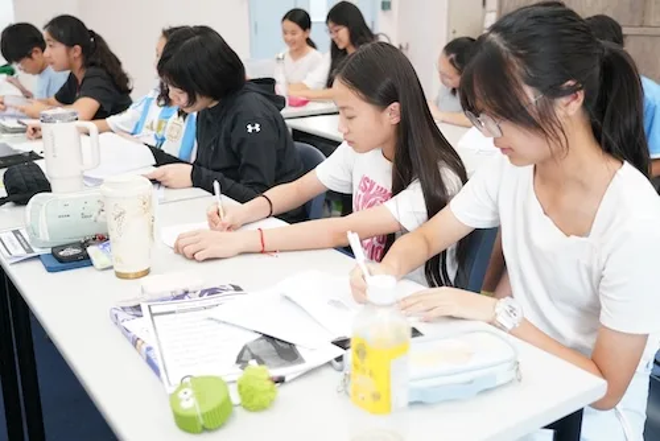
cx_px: 330
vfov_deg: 36.0
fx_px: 679
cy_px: 220
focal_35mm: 37
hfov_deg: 51.9
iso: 2500
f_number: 4
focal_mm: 37
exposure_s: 1/200
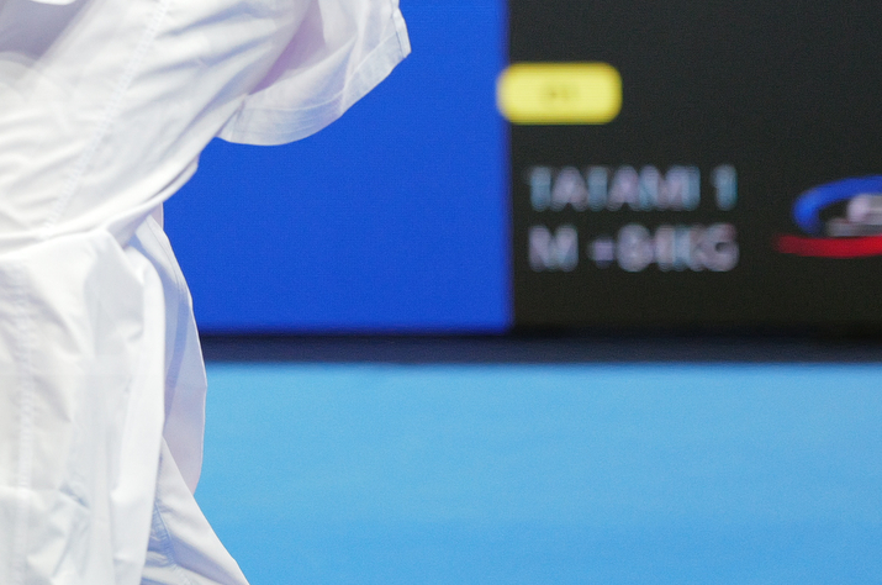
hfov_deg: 3.8
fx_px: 13255
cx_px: 20
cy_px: -294
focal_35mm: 542
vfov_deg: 2.5
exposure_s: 1/1000
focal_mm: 155
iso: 2000
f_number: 2.8
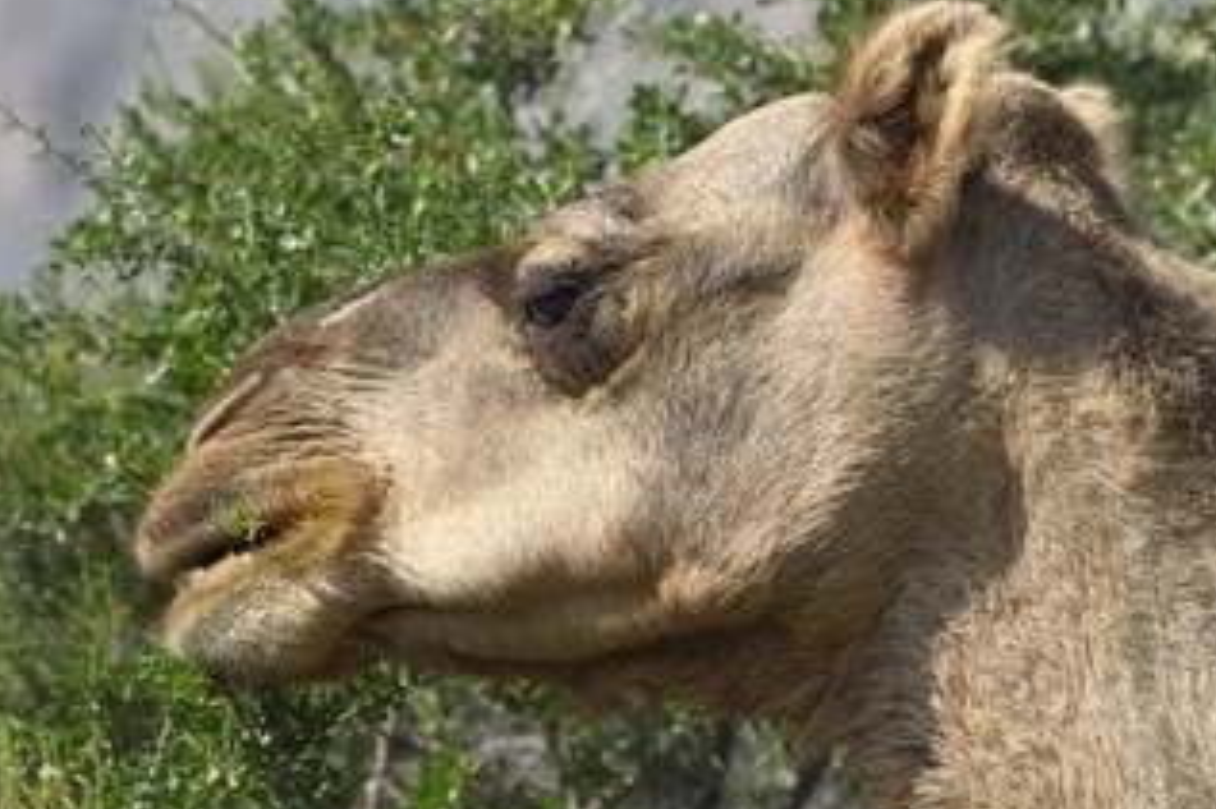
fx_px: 7157
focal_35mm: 212
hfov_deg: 9.7
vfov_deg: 6.5
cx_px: 610
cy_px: 353
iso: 200
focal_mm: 160
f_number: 5.6
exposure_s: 1/800
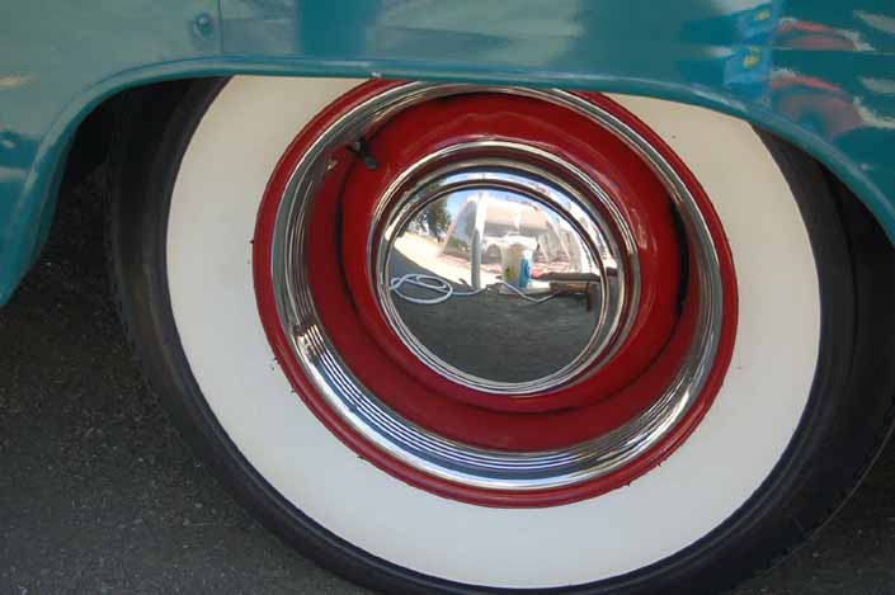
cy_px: 298
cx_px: 448
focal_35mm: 68
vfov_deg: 20.1
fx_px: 1677
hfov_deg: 29.9
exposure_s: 1/160
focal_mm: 45
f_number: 6.3
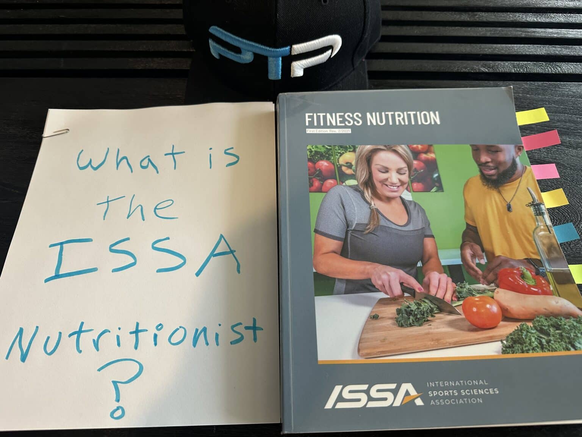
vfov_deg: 56.8
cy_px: 218
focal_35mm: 24
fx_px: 404
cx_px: 291
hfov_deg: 71.6
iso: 250
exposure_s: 1/118
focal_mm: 6.86
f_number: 1.78
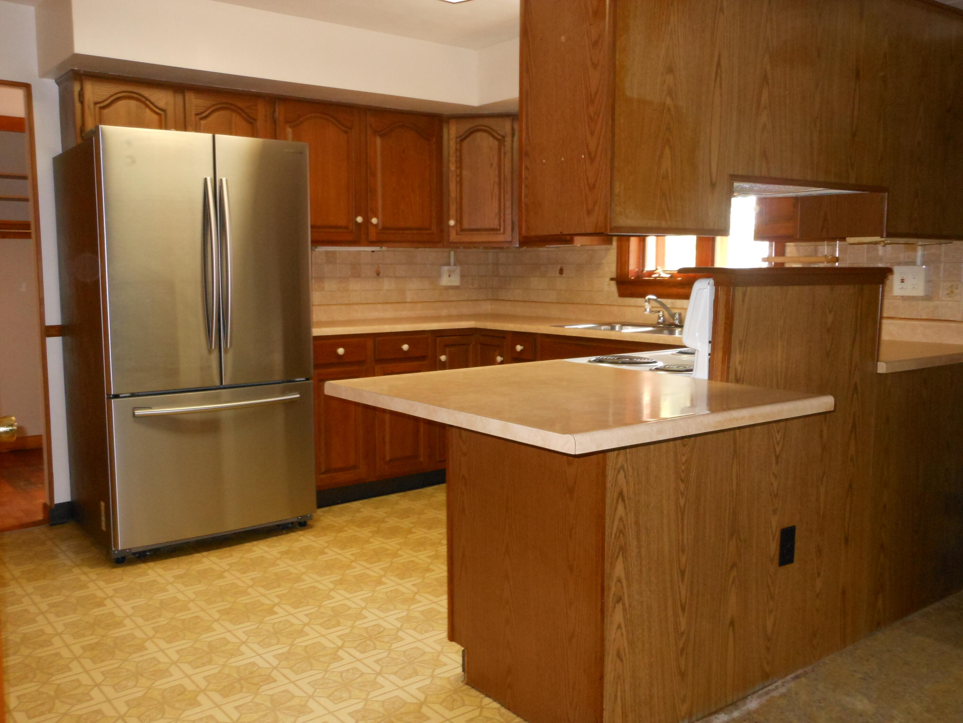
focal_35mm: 33
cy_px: 362
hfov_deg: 55.4
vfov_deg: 42.9
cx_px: 482
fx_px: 918
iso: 320
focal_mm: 5.9
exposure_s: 1/25
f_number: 4
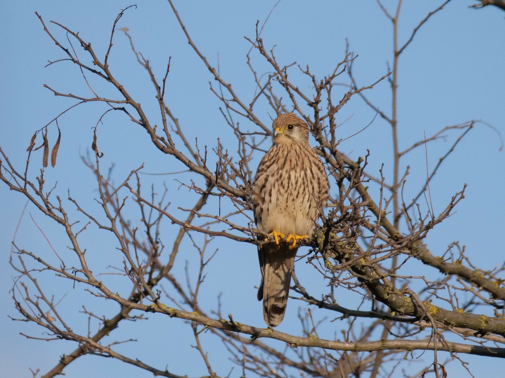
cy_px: 189
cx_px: 252
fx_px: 11671
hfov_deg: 2.5
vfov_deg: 1.9
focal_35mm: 800
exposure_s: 1/4000
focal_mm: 400
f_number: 6.3
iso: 800
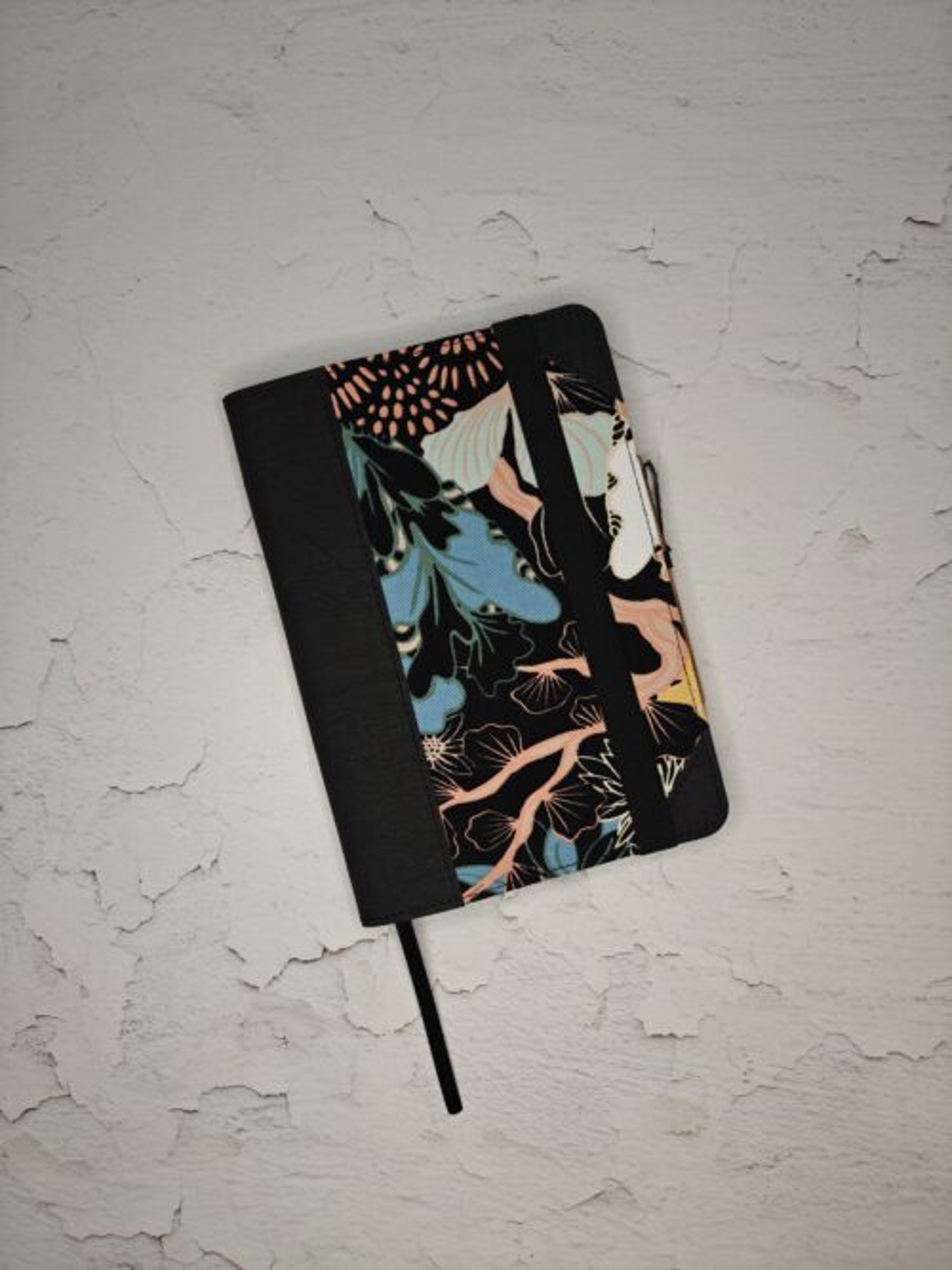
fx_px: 844
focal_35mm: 23
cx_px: 476
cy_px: 635
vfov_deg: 73.9
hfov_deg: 58.9
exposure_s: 1/100
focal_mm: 6.06
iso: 125
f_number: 1.6
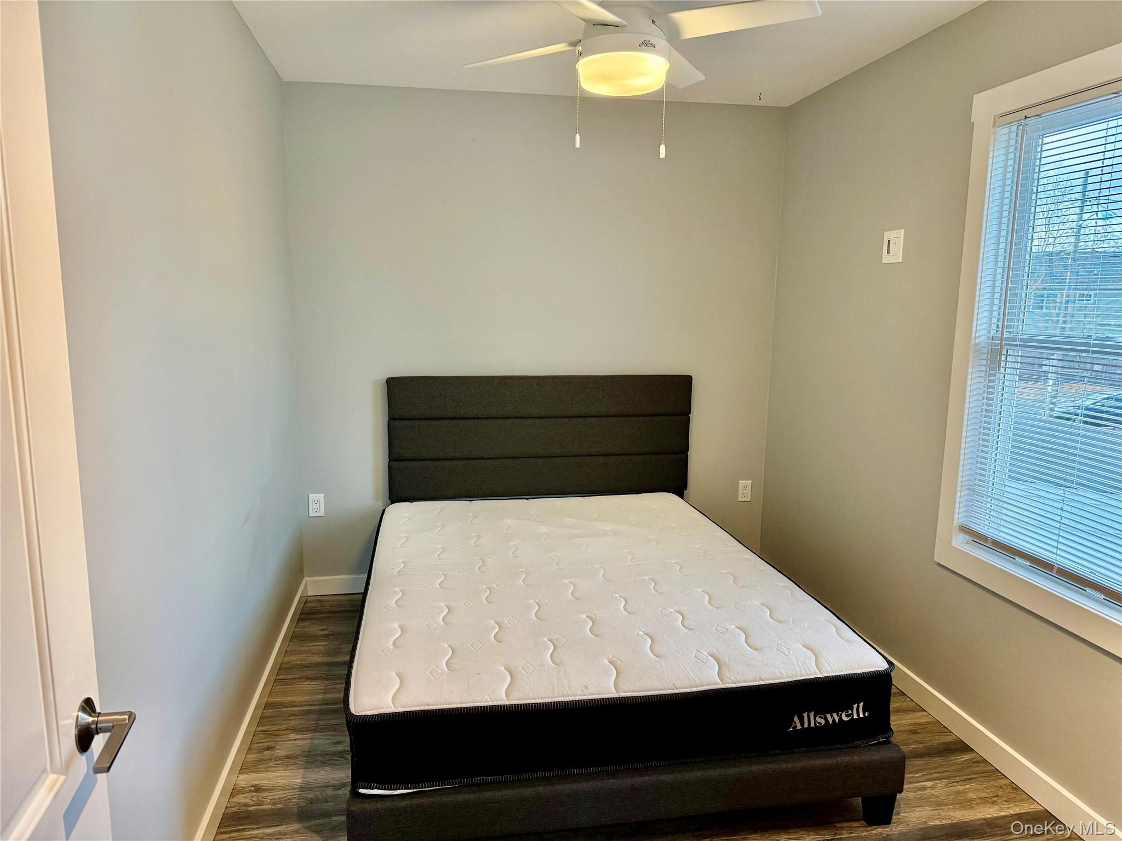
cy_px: 420
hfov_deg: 71.6
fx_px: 778
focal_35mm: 24
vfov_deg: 56.8
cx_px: 561
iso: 200
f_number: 1.78
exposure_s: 1/154
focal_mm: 6.76
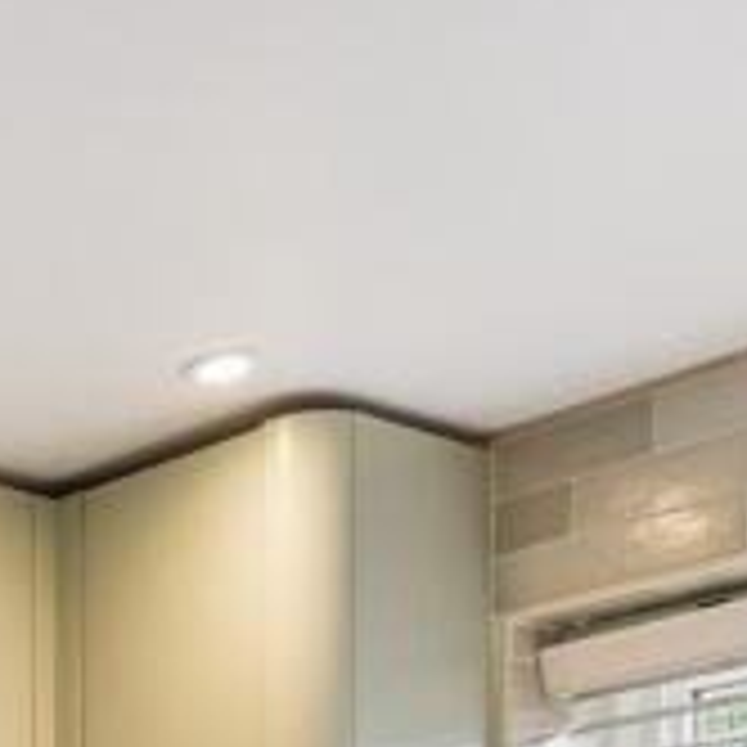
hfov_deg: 15.2
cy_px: 1294
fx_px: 2051
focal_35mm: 84
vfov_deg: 17.3
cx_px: -886
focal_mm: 16
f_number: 5.6
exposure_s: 1/80
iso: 500
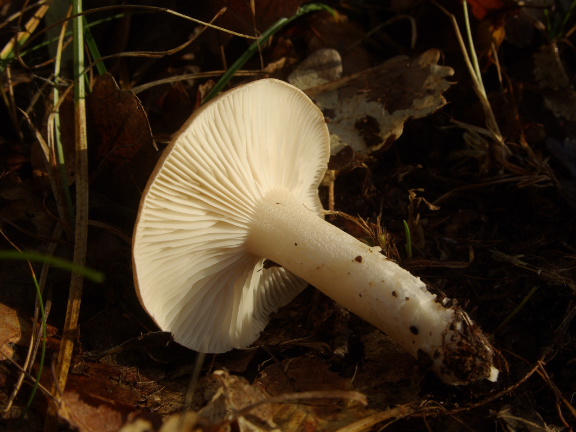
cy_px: 217
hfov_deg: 15.2
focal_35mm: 130
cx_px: 322
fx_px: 2163
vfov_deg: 11.4
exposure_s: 1/50
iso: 100
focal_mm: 80
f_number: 16
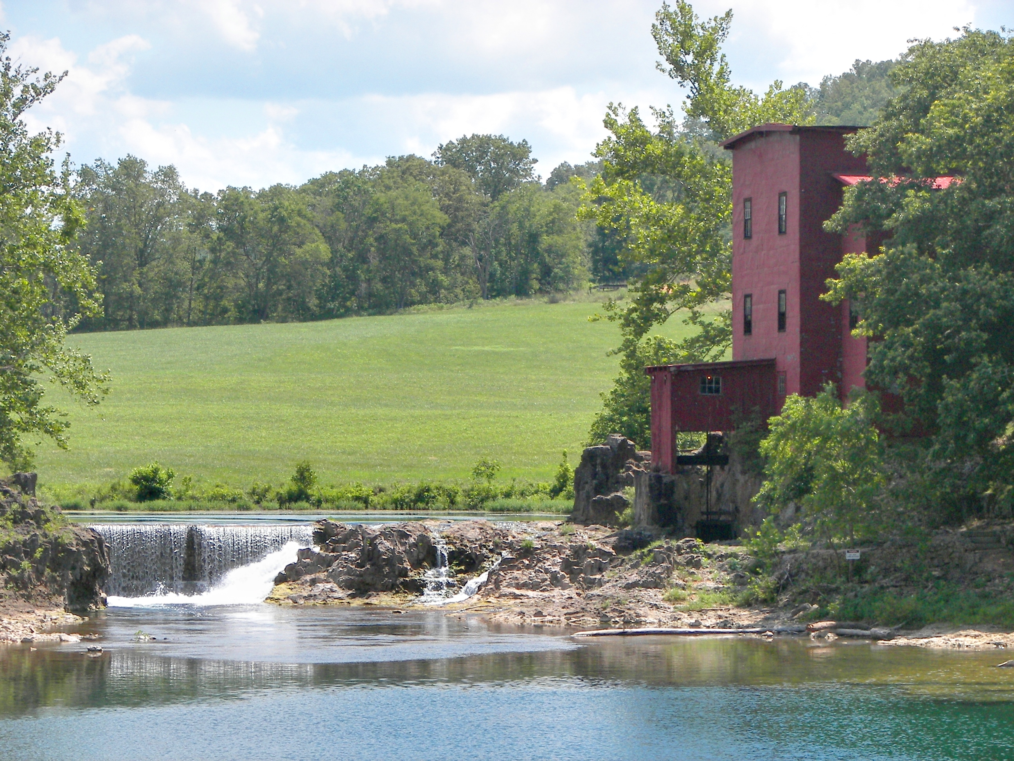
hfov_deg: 12.1
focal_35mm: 163
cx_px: 507
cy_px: 380
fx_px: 4775
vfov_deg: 9.1
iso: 80
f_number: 4.5
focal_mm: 27
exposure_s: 1/500
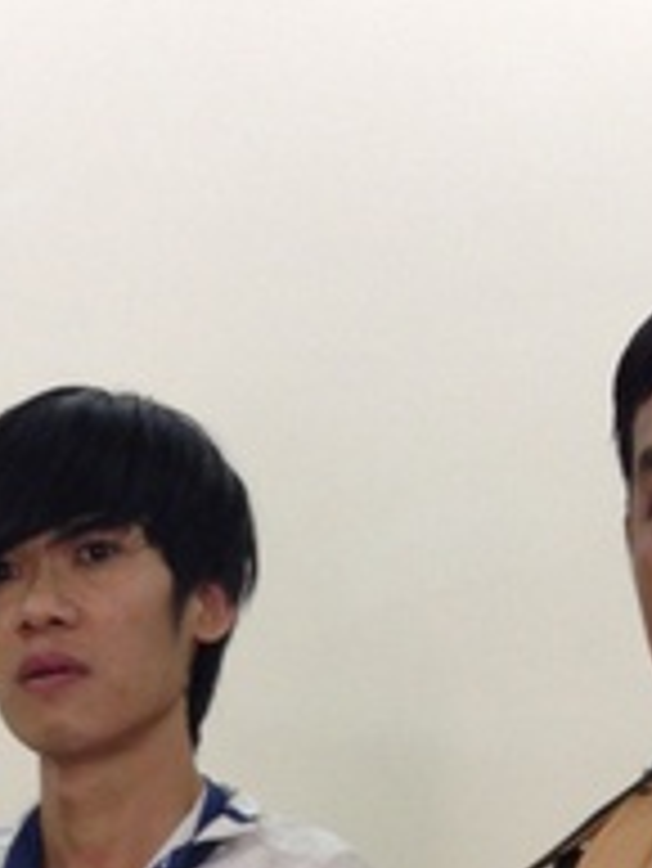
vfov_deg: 14.3
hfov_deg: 12.0
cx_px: 112
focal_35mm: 123
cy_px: 1520
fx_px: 3086
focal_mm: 4.12
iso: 80
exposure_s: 1/20
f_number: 2.4
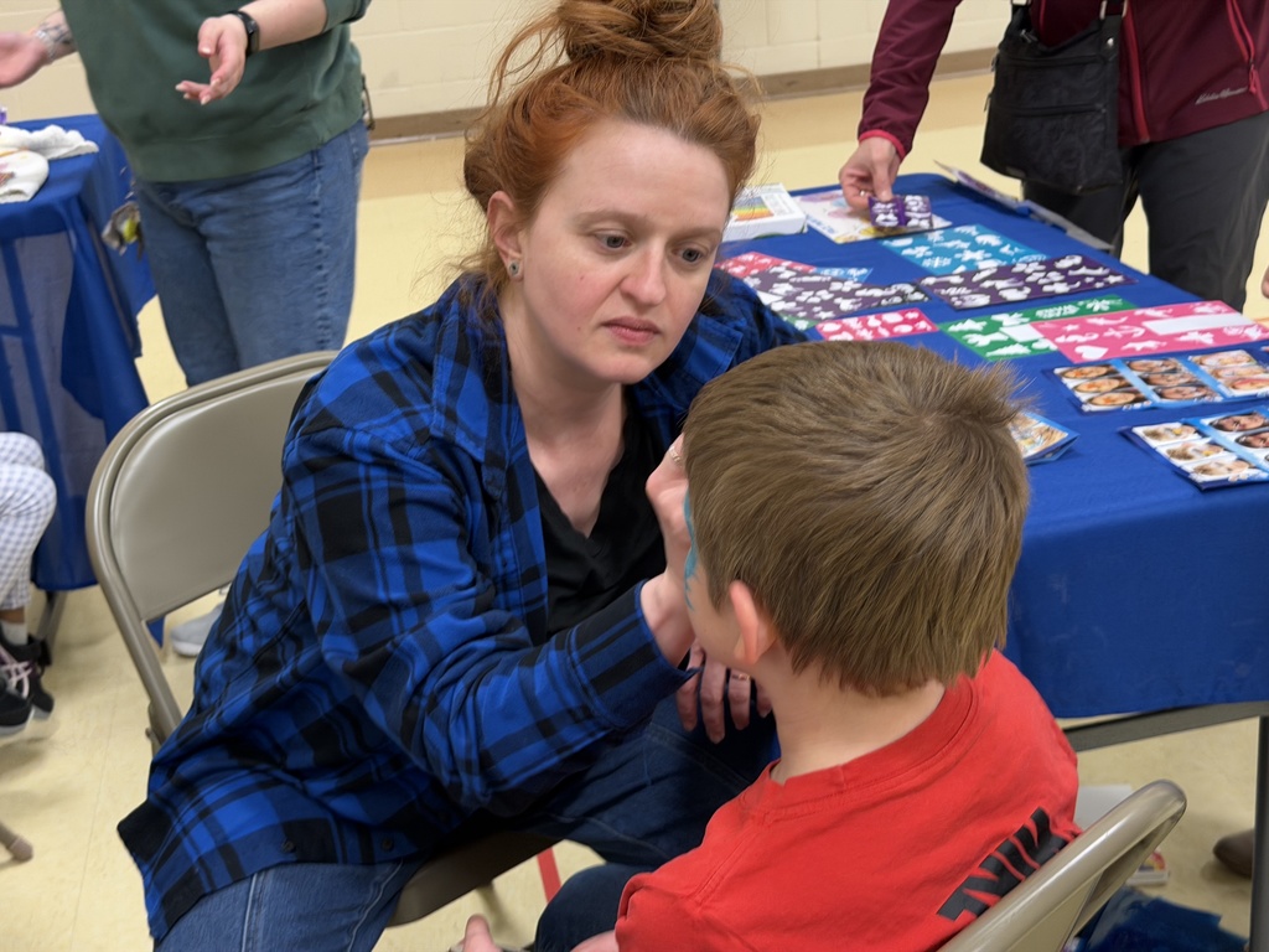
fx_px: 1760
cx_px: 634
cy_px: 476
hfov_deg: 39.7
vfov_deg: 30.3
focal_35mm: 48
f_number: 1.78
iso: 160
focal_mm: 6.76
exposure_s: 1/42
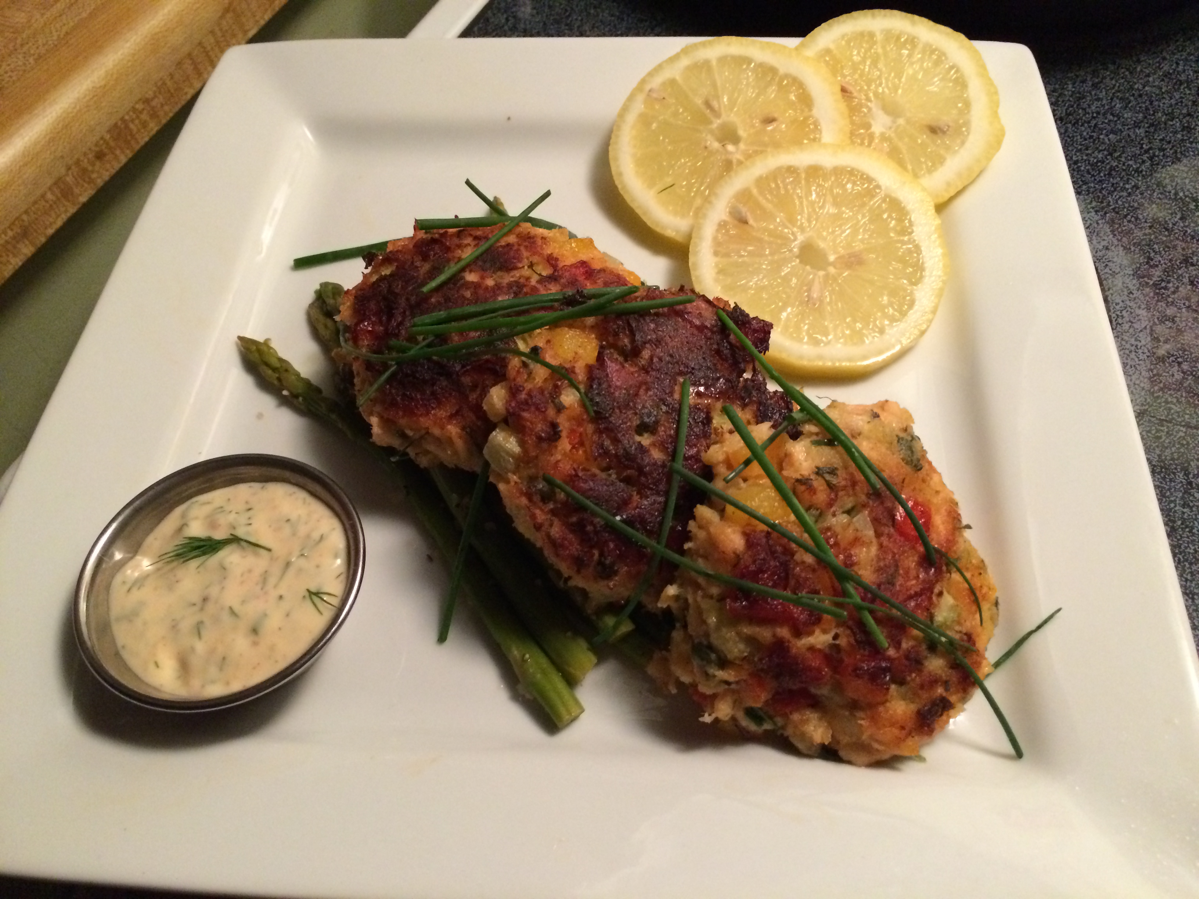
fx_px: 1039
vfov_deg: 46.8
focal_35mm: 30
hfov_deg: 60.0
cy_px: 450
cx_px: 600
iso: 320
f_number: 2.2
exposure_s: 1/30
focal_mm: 4.12
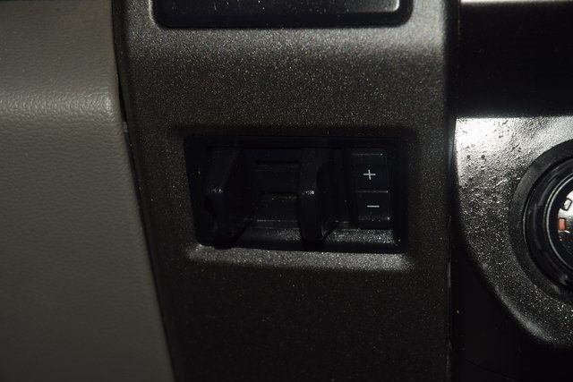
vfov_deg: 13.0
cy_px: 191
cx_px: 286
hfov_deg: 19.5
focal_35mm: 105
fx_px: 1672
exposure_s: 1/125
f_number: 8
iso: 100
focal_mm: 70
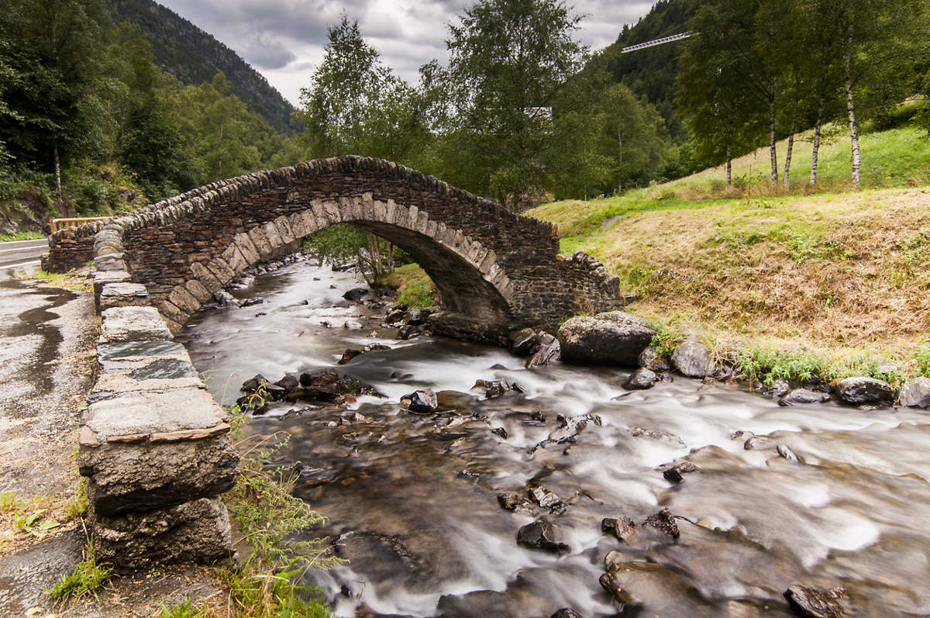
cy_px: 309
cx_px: 465
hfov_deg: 73.8
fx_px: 619
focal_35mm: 24
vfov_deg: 53.0
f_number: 22
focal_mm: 16
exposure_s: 2
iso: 200
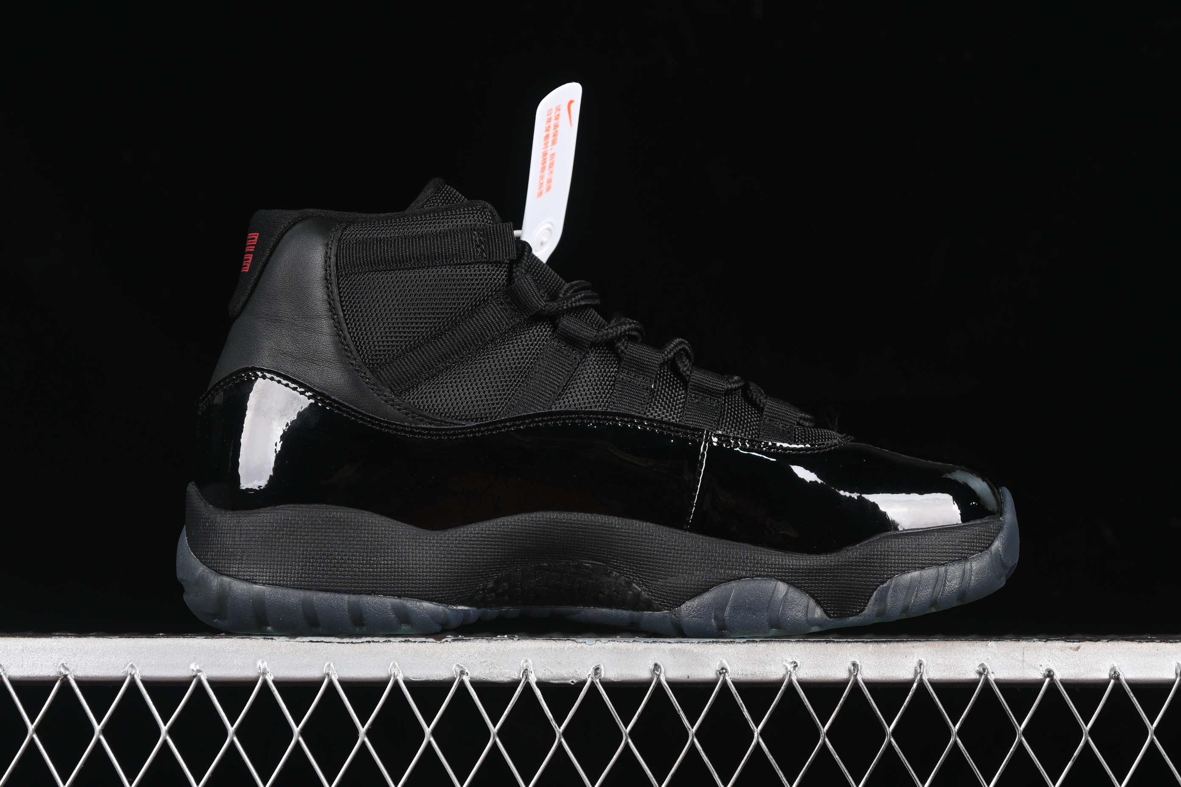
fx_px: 2460
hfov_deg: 27.0
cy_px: 394
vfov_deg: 18.2
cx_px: 590
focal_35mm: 75
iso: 160
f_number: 6.3
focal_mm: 50
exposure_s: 1/50
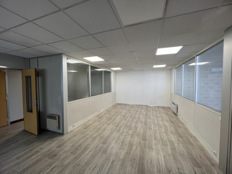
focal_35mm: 13
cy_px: 87
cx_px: 116
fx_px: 87
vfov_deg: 89.9
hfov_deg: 106.2
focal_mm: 1.57
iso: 64
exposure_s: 1/100
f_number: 1.8
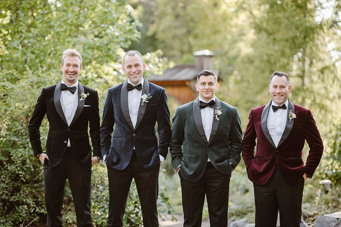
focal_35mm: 85
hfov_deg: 23.9
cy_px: 114
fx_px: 805
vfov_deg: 16.1
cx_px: 170
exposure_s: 1/1000
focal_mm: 85
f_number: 1.8
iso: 250
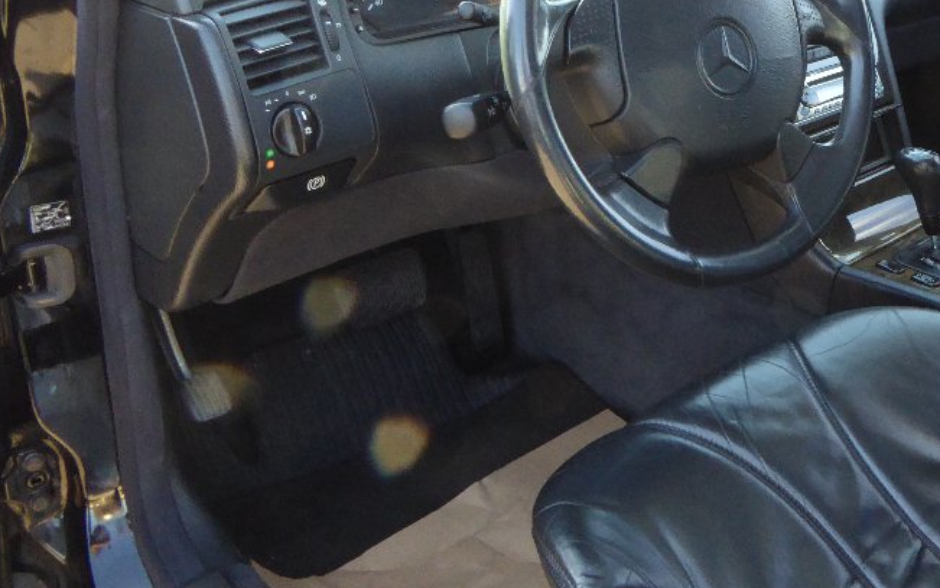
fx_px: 1025
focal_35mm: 40
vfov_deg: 30.9
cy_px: 91
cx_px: 728
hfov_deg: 47.1
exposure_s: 1/25
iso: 400
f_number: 6.3
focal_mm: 4.3
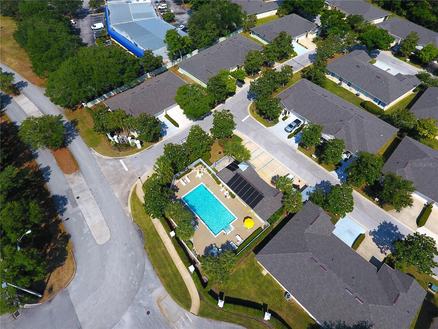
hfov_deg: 81.7
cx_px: 219
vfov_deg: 66.0
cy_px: 164
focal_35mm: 20
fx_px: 253
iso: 100
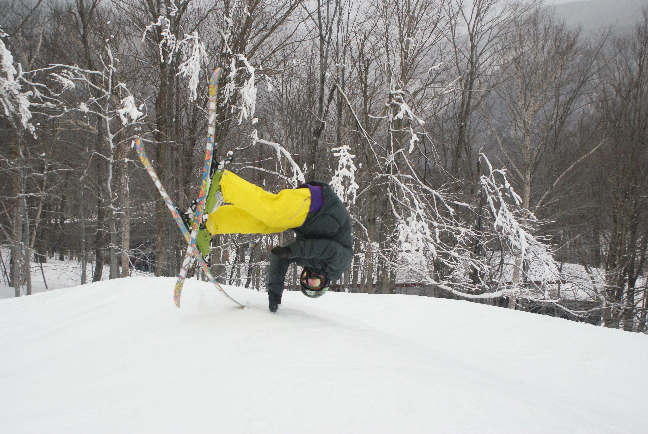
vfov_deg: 25.8
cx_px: 324
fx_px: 946
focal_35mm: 52
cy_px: 217
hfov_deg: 37.8
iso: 800
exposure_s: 1/1600
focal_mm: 35
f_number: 5.6
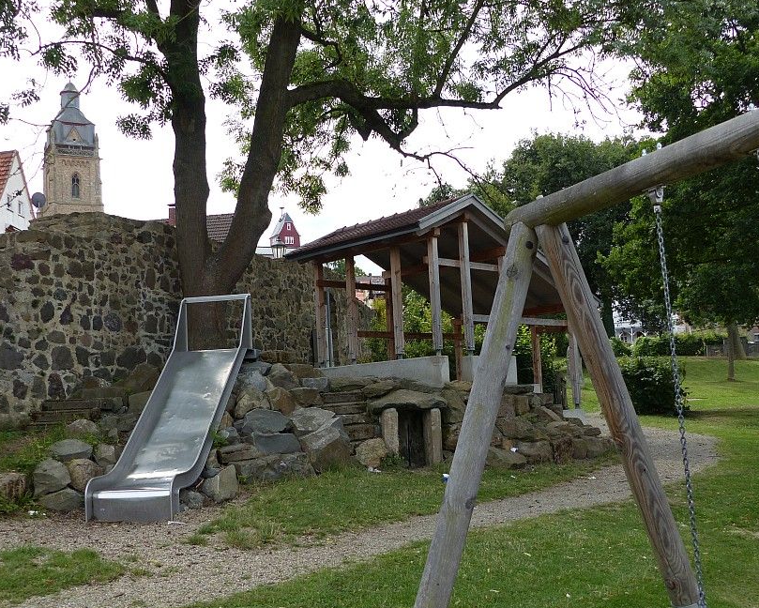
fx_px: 921
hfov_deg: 44.8
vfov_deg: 36.5
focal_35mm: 41
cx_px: 375
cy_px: 328
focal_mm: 6
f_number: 2.8
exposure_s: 1/1000
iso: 100
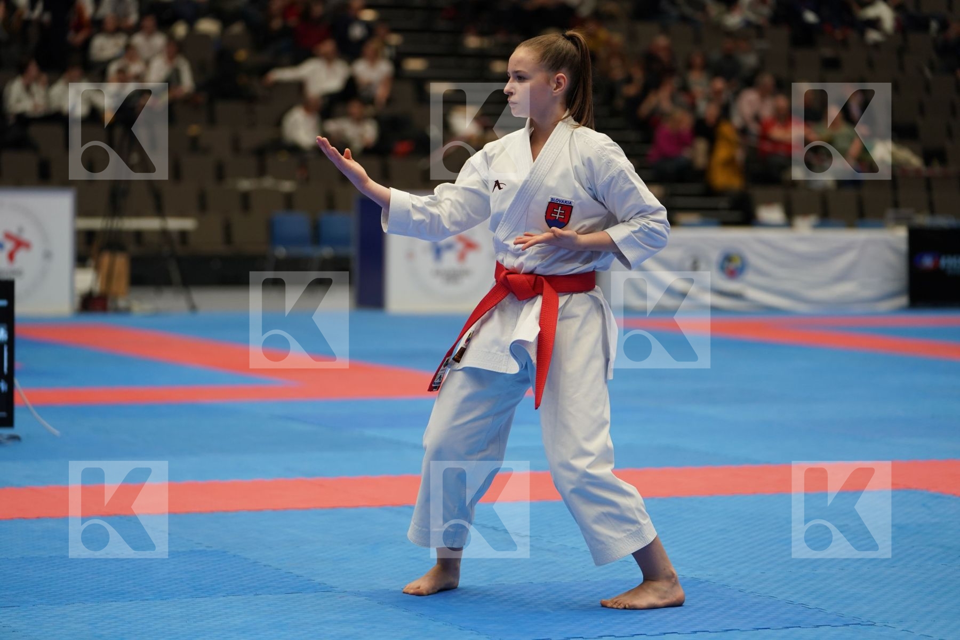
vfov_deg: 11.9
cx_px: 480
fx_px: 3066
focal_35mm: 115
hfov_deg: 17.8
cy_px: 320
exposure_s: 1/500
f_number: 2.8
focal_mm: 115
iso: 1000
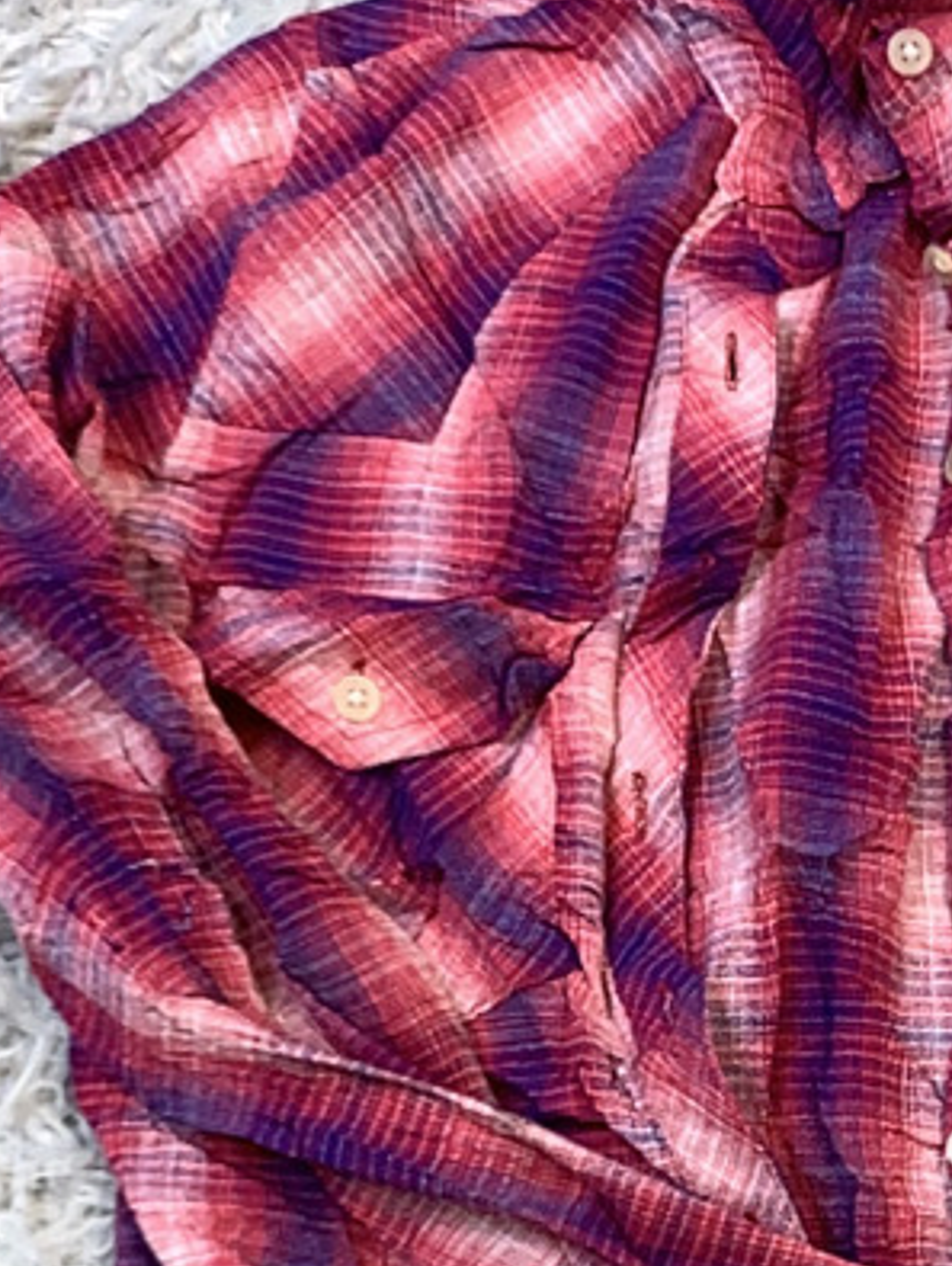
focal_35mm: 71
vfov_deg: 26.4
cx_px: 920
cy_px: 1167
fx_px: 2599
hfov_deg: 20.2
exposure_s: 1/100
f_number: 1.8
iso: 64
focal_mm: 4.25
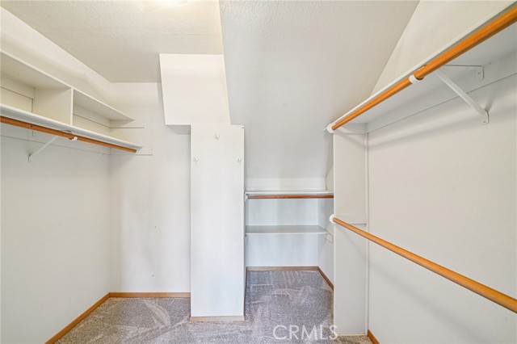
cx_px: 258
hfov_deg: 108.4
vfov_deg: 85.4
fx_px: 187
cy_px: 172
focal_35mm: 13
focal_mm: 13
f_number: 9
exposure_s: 1/2.5
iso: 400
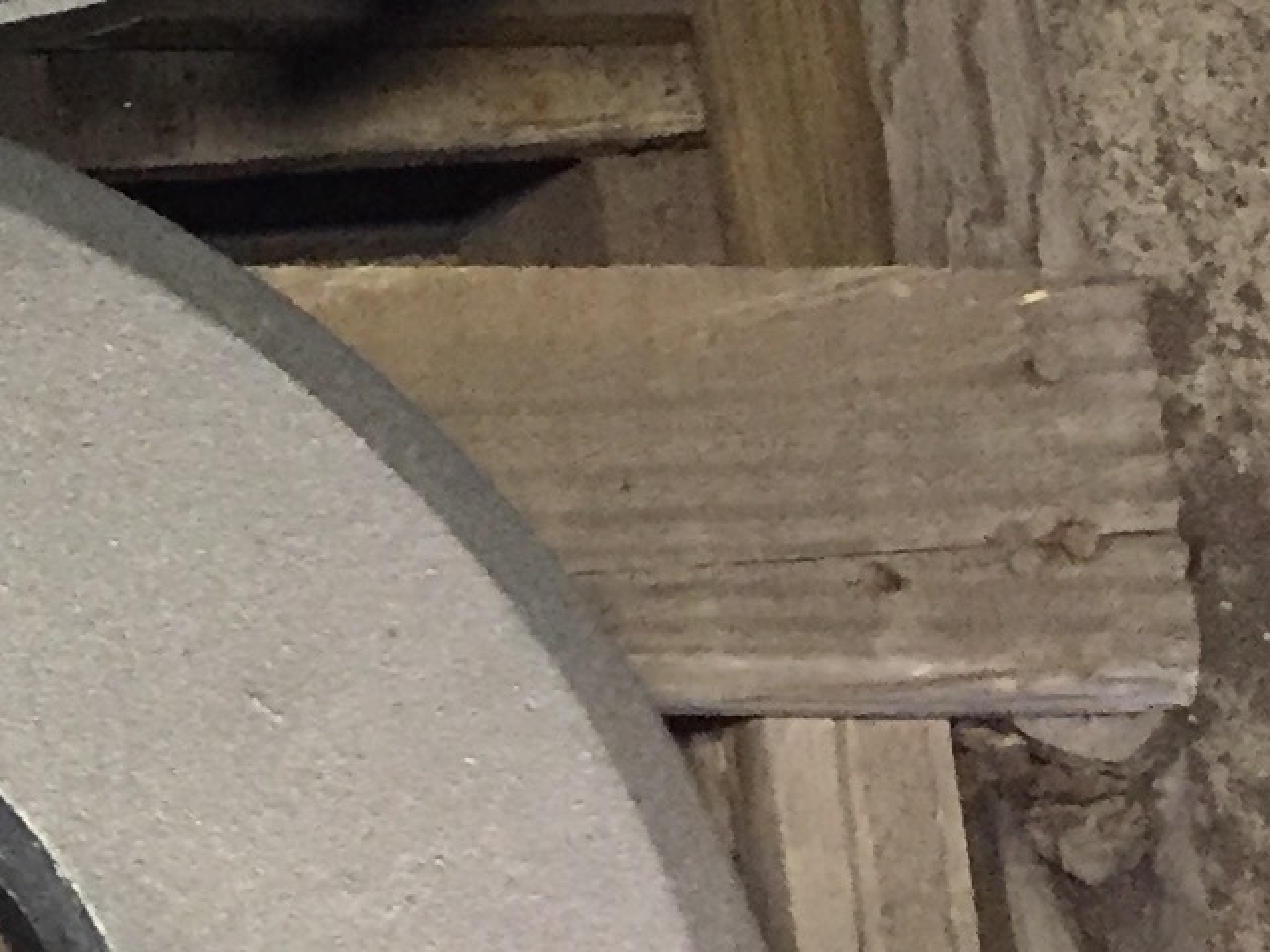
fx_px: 5430
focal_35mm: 148
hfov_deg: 11.8
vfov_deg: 10.0
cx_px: -1322
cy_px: 301
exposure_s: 1/30
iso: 250
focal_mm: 4.15
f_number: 2.2
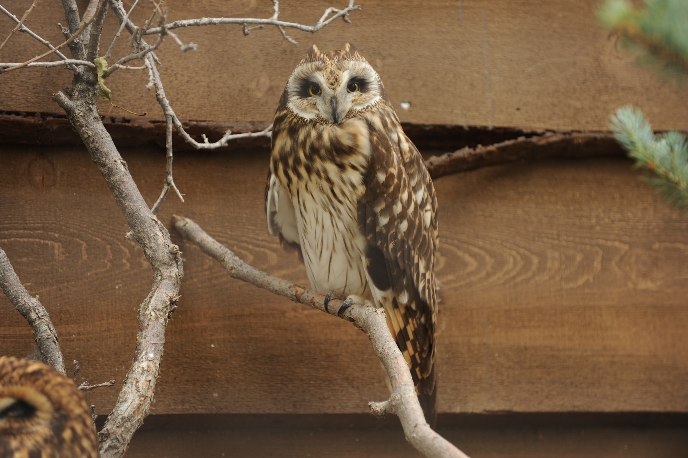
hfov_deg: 10.3
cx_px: 344
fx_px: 3820
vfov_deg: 6.9
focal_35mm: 200
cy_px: 229
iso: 200
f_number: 4.8
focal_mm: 200
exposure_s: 1/90
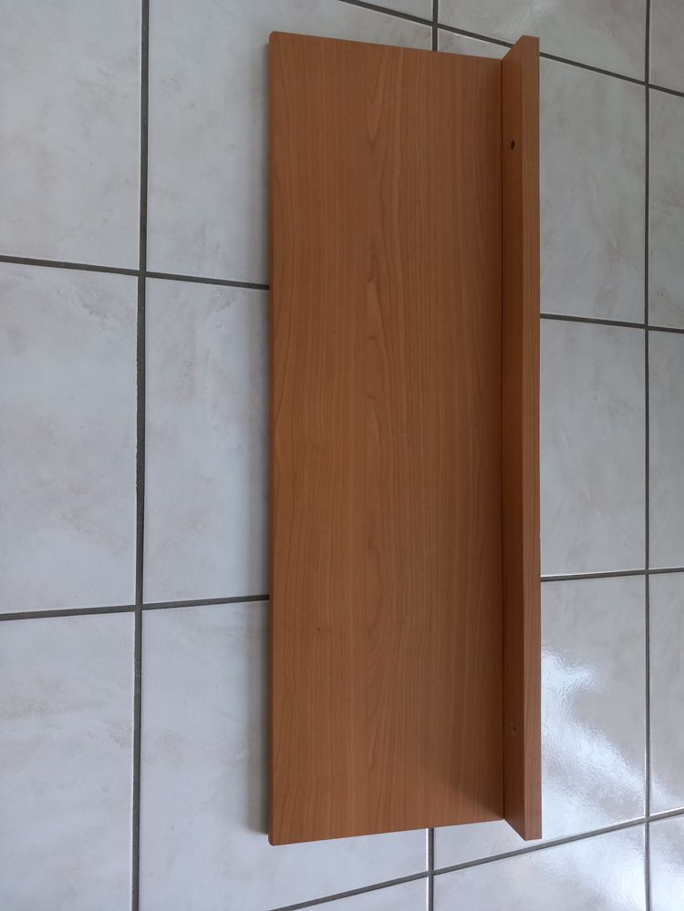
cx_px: 342
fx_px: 711
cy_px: 456
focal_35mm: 27
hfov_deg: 51.4
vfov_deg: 65.3
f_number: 1.8
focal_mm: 4
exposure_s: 1/33.3
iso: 250
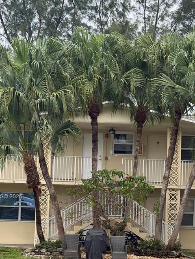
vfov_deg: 21.6
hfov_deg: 16.4
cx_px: 130
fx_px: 676
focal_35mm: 90
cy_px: 197
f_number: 1.78
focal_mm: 6.76
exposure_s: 1/987
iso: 100
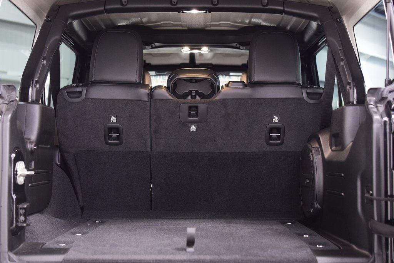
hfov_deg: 41.1
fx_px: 525
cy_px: 132
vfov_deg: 28.1
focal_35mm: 48
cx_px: 197
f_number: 2.8
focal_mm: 32
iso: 1600
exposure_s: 1/15
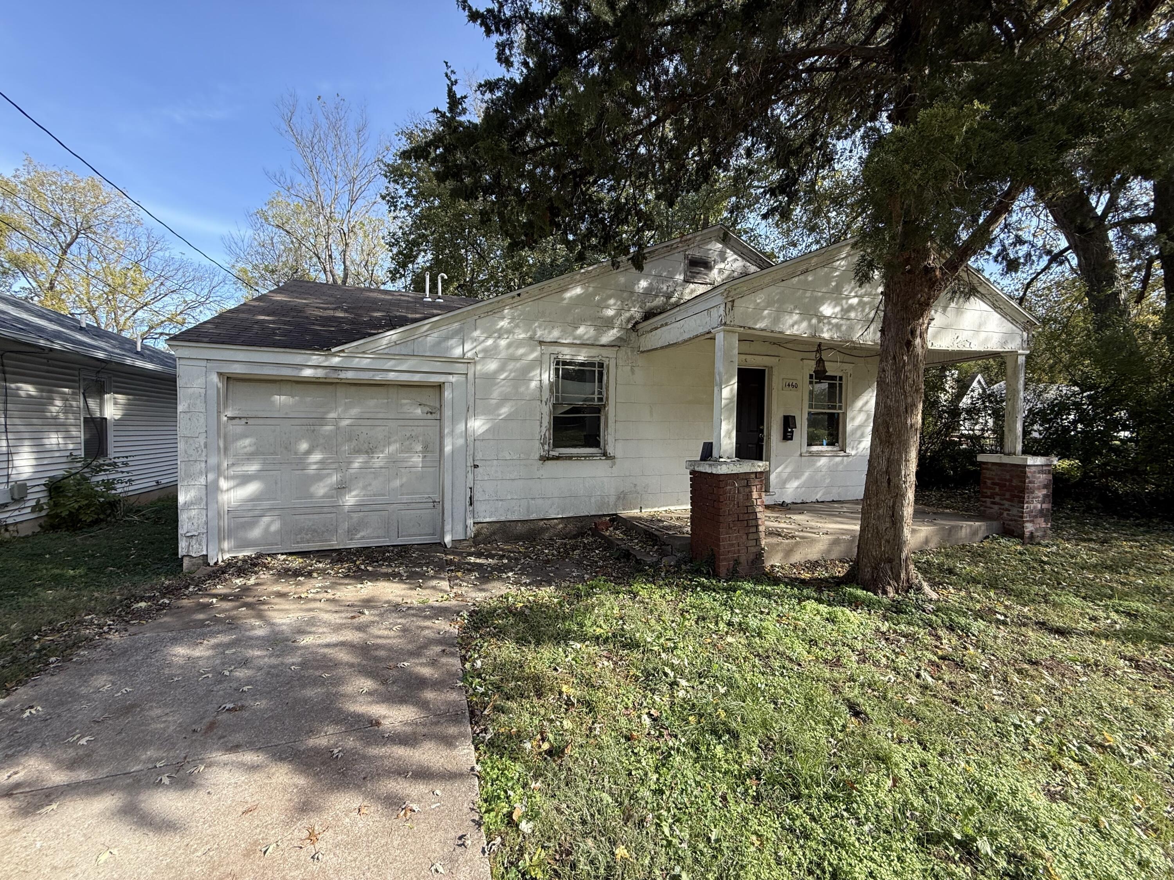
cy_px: 440
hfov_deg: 102.1
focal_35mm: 14
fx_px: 475
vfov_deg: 85.7
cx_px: 587
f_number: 2.2
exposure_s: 1/436
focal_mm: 2.22
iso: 50
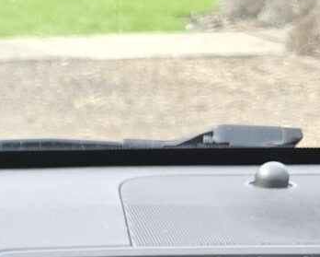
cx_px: -267
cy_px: 884
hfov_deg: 10.9
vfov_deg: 7.6
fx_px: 1564
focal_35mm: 165
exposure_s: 1/180
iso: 40
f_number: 1.7
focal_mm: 6.3
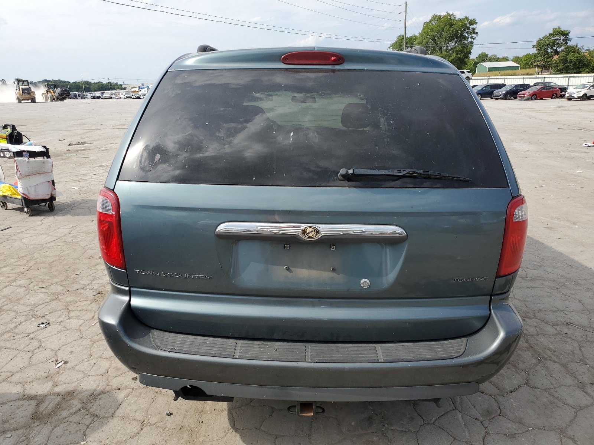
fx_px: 446
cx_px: 297
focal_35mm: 26
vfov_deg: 53.1
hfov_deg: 67.3
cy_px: 222
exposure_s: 1/2500
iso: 50
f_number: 1.5
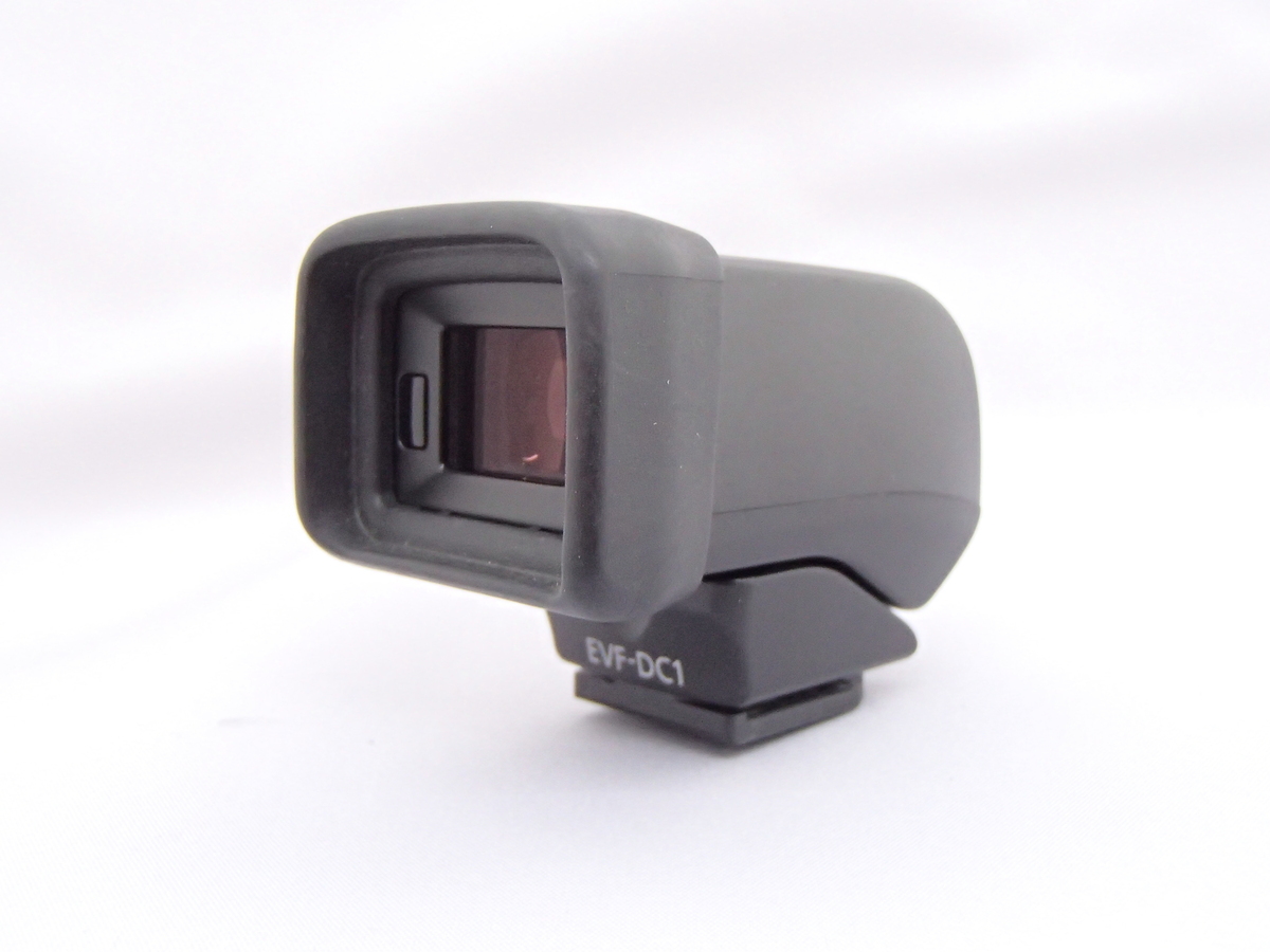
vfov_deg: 38.7
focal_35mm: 37
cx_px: 635
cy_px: 476
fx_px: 1357
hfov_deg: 50.1
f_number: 4.7
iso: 800
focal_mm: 6.64
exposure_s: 1/50
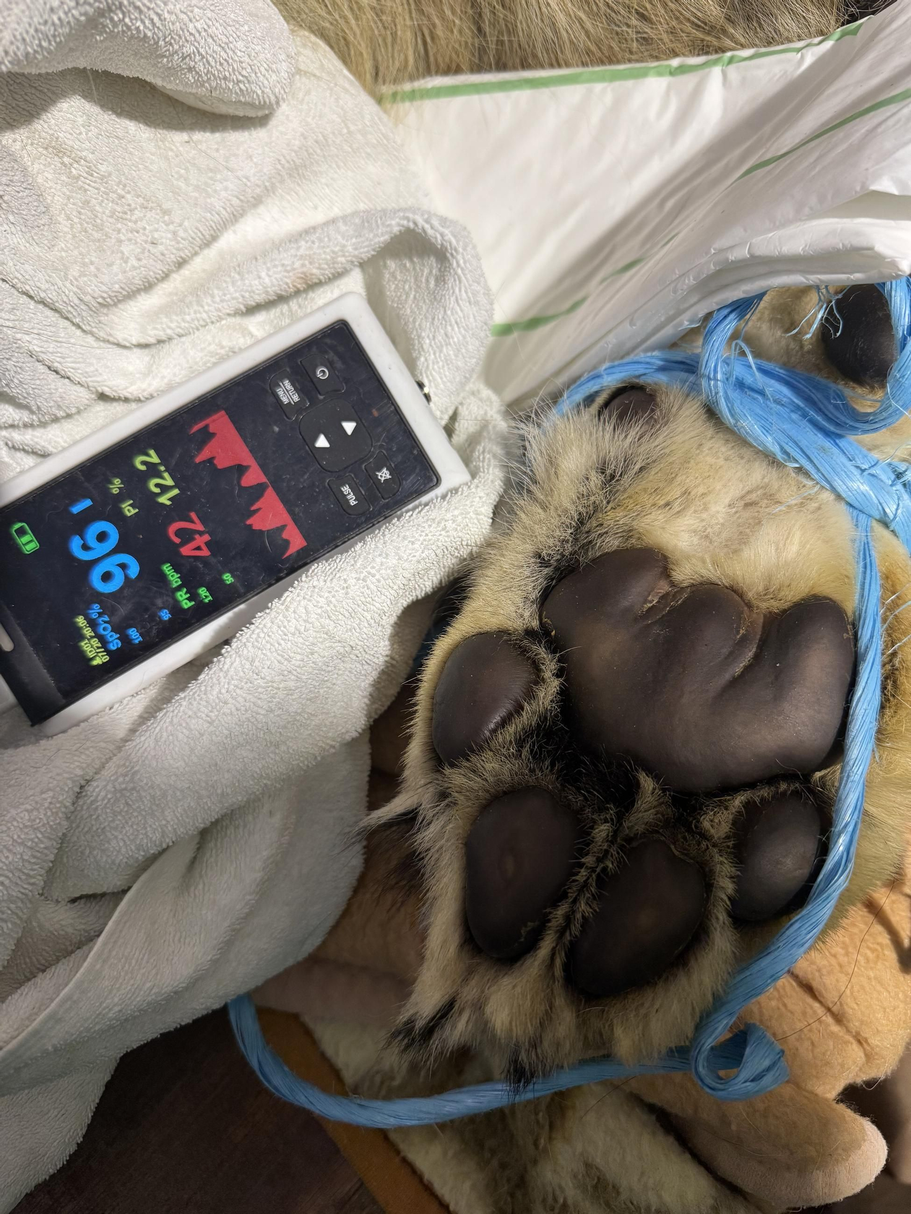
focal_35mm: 24
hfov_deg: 56.8
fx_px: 842
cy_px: 607
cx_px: 456
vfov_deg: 71.6
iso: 200
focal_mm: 6.76
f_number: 1.78
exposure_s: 1/100
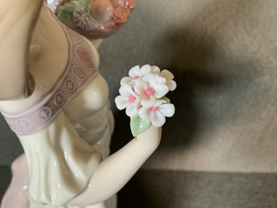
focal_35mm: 29
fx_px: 232
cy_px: 104
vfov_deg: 48.2
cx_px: 138
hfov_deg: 61.7
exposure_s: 1/60
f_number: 1.8
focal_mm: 3
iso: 160
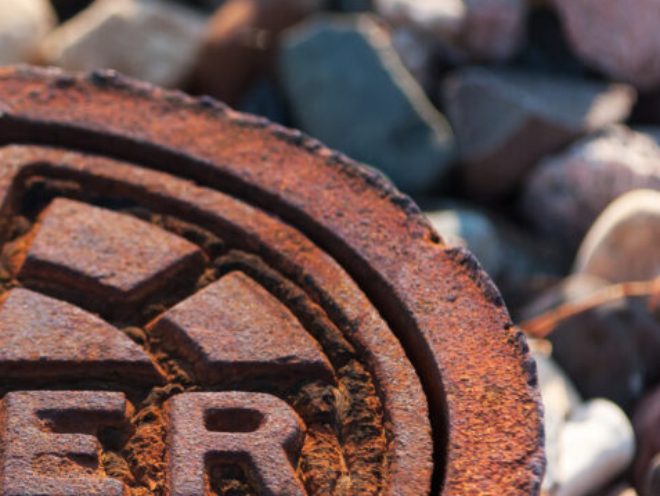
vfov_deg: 3.4
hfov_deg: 4.6
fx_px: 8258
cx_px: 86
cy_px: 251
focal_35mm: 433
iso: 200
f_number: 5
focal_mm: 140
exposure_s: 1/200
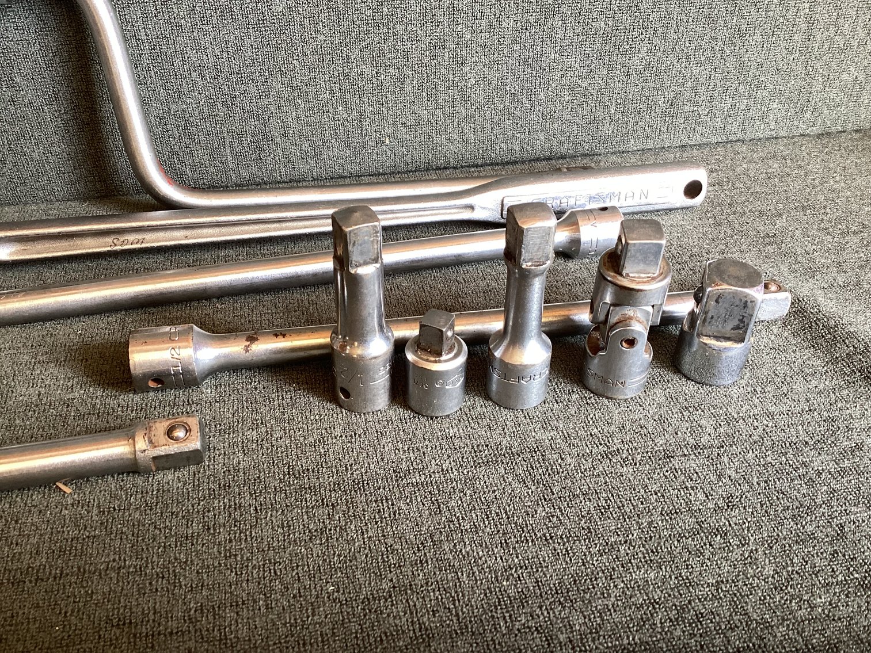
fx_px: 780
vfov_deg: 45.4
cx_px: 436
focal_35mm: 31
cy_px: 326
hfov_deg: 58.3
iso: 80
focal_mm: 3.3
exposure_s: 1/50
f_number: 2.4
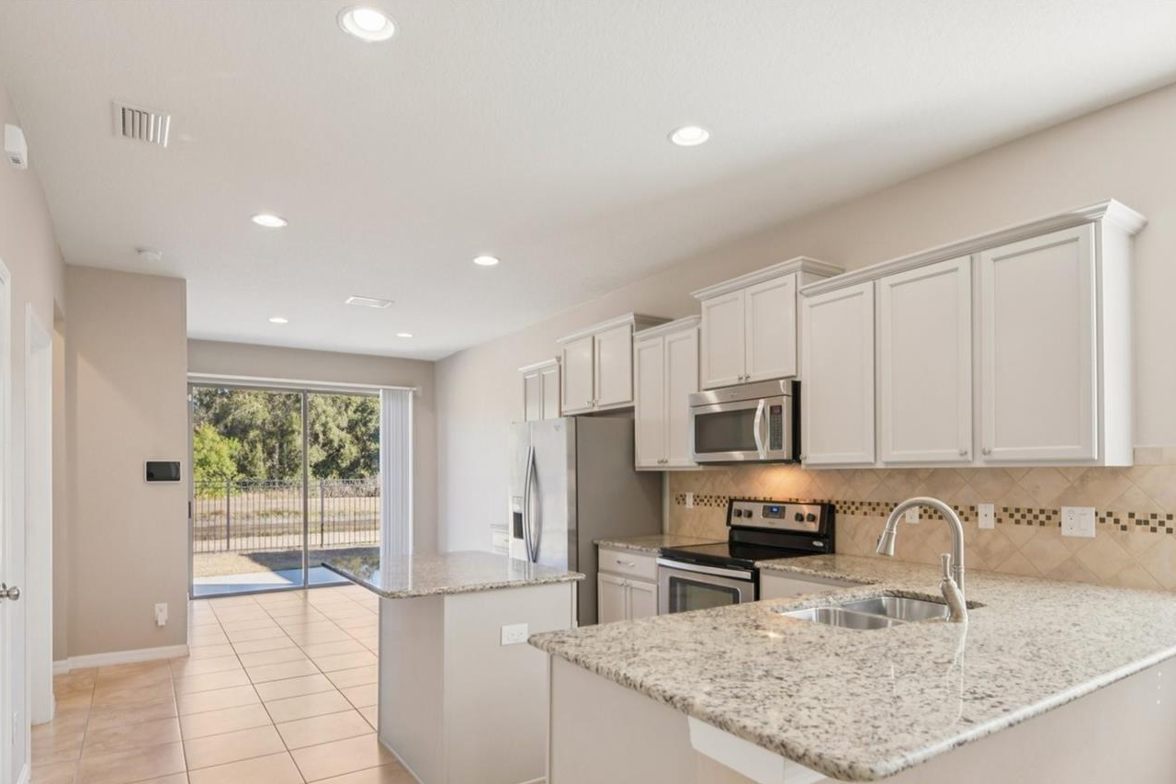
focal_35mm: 20
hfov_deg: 84.0
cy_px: 488
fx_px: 653
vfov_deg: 61.1
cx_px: 597
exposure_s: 1/40
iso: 400
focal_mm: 16
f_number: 8
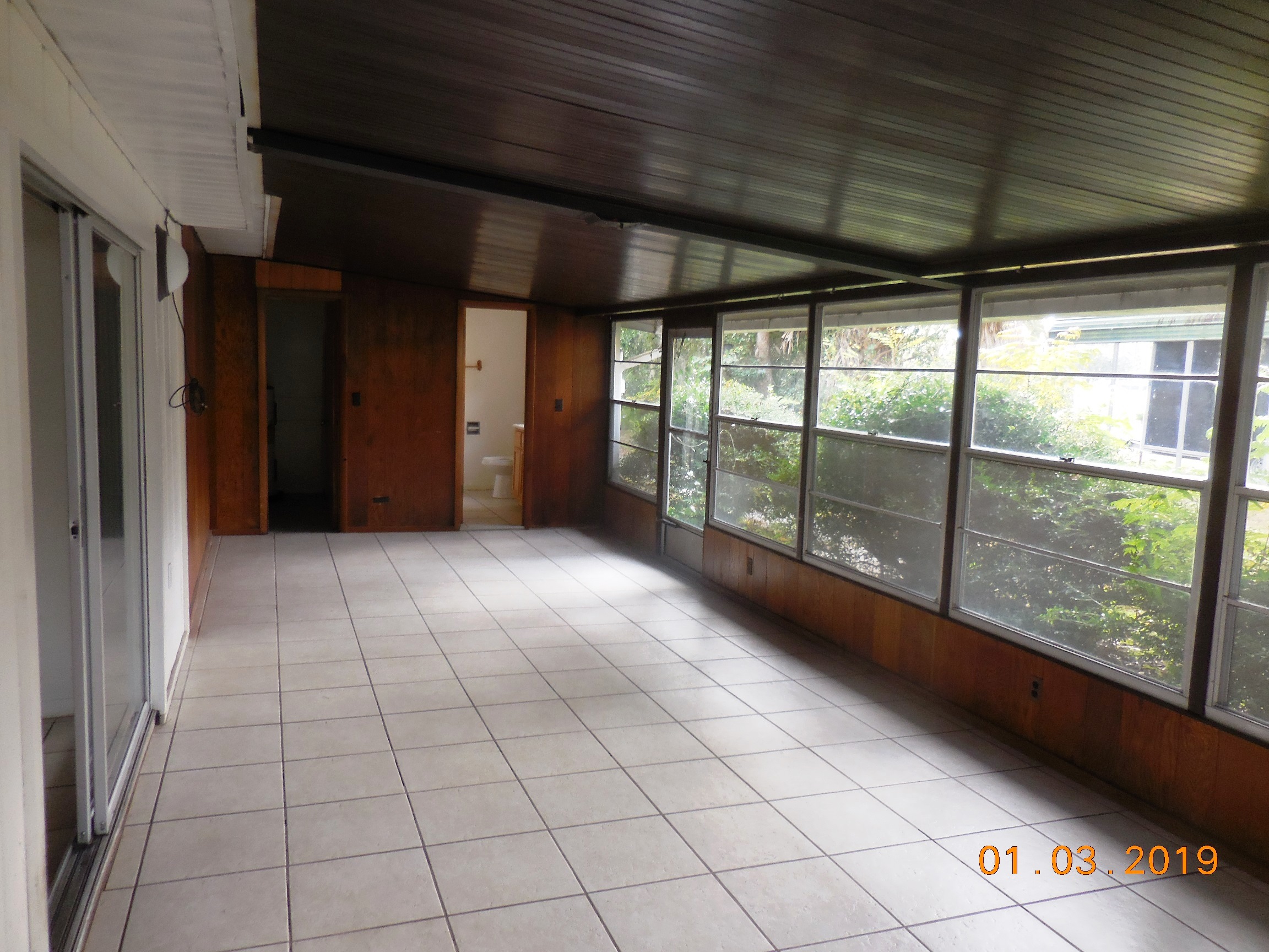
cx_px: 634
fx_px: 916
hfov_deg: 69.4
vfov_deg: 54.9
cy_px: 476
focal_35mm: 25
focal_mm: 4.5
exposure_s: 1/30
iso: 140
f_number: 3.3
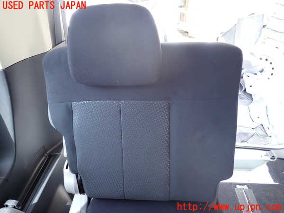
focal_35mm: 25
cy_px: 106
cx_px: 142
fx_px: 205
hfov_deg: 69.4
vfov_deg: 54.9
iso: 200
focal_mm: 4.5
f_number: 2
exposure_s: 1/30
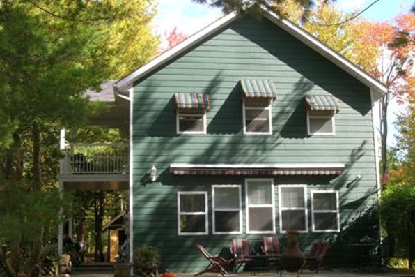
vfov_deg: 30.5
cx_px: 207
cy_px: 156
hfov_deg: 44.5
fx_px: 507
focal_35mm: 44
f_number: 5.2
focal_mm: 7
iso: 50
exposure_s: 1/74
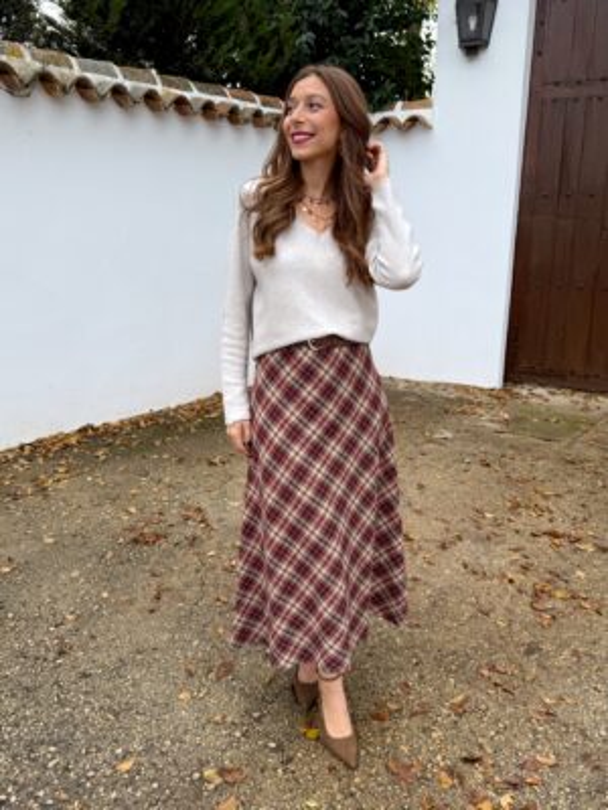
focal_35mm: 24
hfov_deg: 56.8
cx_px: 304
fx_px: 562
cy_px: 405
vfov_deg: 71.6
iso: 80
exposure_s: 1/504
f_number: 1.78
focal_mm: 6.76
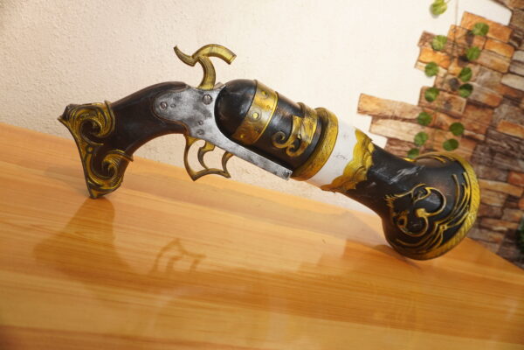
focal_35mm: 24
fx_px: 349
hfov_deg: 73.7
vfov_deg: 53.1
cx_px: 262
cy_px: 175
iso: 400
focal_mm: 16
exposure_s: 1/100
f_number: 4
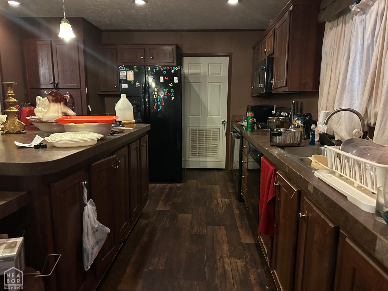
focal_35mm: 24
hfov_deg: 71.6
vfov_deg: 56.8
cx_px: 194
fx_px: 269
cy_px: 146
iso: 1250
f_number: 1.78
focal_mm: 6.86
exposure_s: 1/30
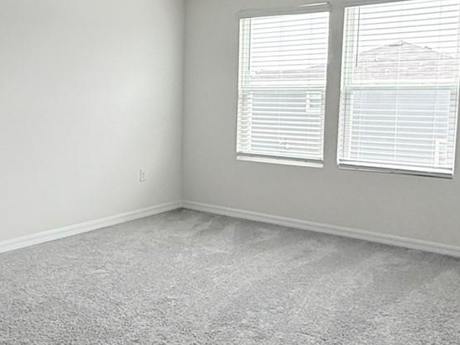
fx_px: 532
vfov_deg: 35.9
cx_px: 107
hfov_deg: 45.0
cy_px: 145
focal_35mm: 40
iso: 100
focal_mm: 2.22
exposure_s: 1/99
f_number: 2.2
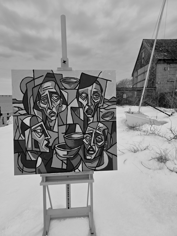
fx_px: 157
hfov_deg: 58.9
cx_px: 88
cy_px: 118
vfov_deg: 73.9
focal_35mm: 23
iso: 80
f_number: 1.7
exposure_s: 1/5000
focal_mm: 6.3
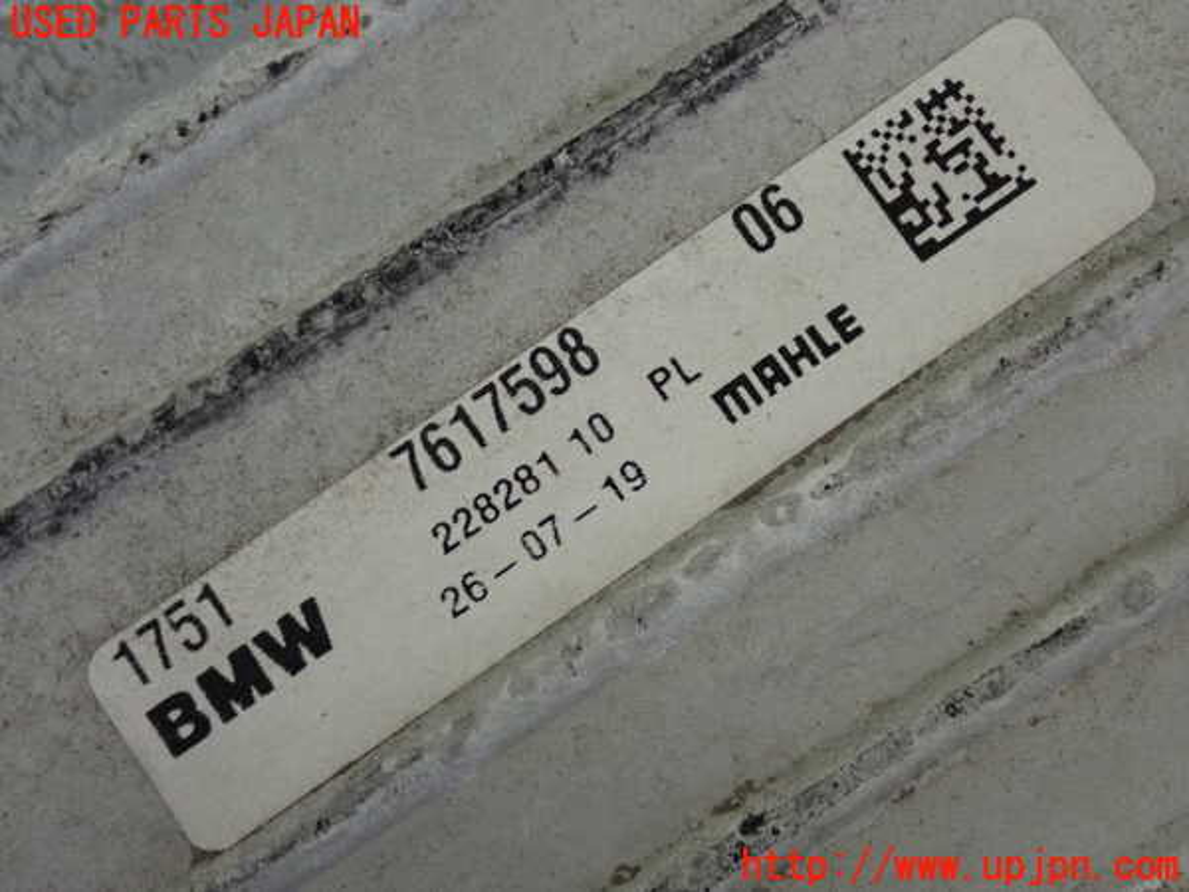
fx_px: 2439
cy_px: 446
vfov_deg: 20.7
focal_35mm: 71
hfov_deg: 27.4
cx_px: 594
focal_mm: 12.73
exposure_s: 1/125
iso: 1250
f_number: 3.9
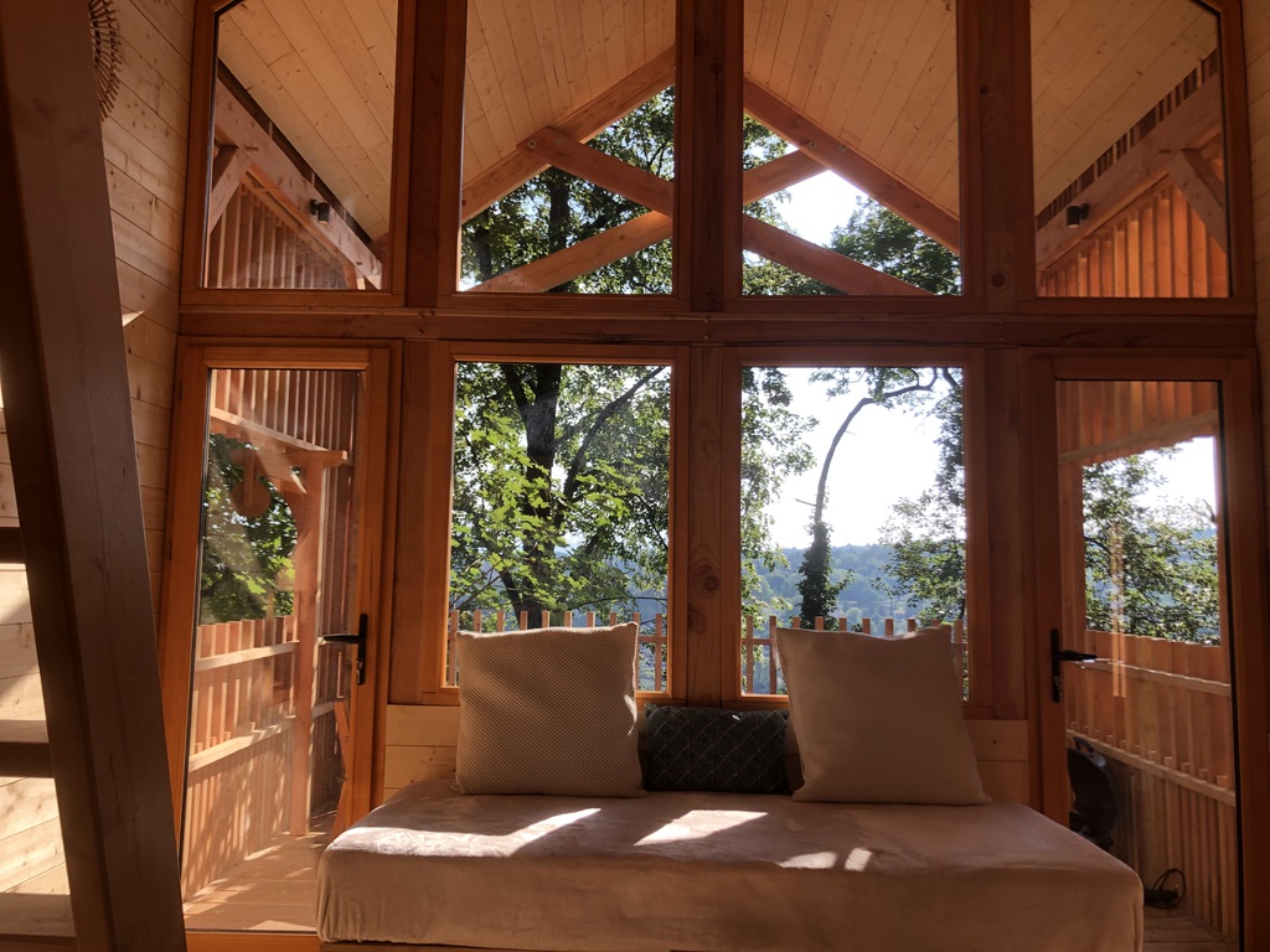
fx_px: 1027
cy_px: 476
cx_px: 635
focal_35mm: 28
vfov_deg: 49.7
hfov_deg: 63.4
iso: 20
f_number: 1.8
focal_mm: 3.99
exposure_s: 1/308
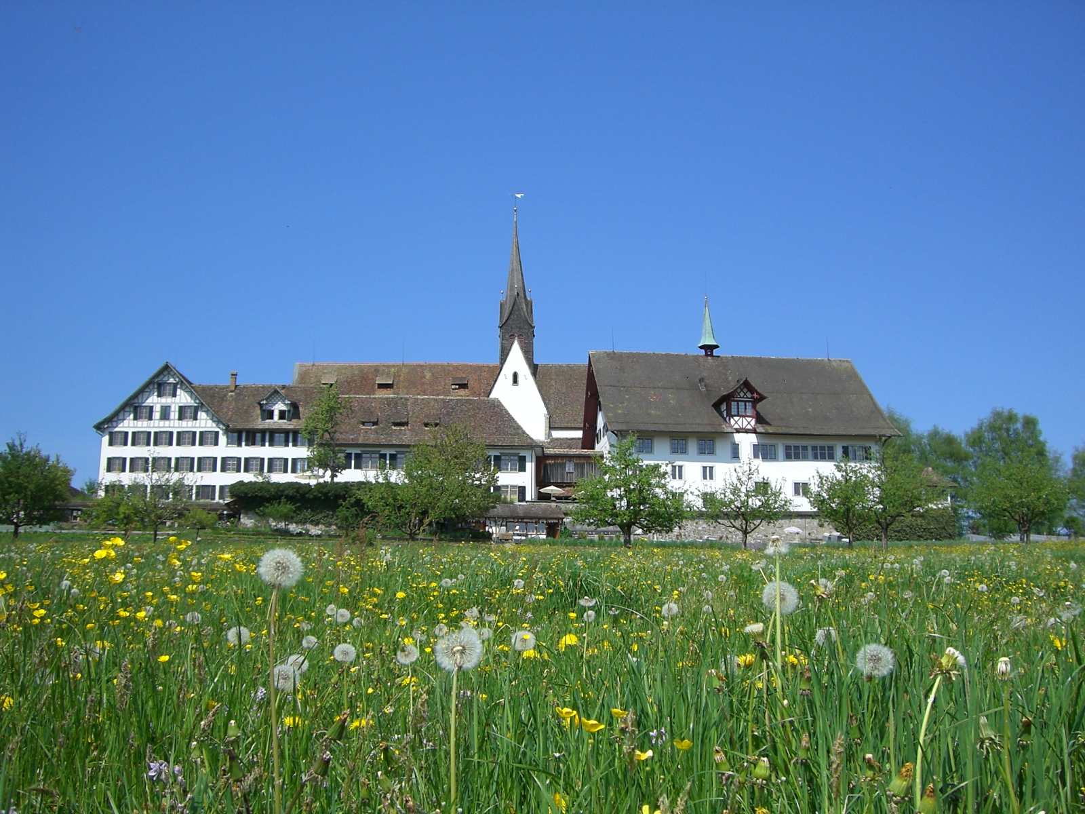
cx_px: 542
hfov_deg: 49.0
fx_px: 1191
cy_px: 407
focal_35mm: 38
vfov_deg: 37.7
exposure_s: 1/800
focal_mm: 6.2
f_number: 4.3
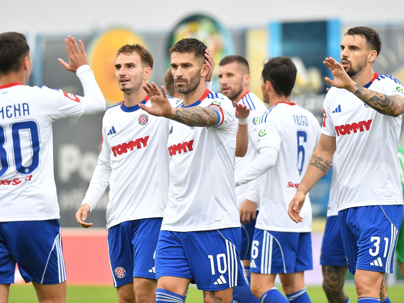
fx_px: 3711
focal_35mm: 318
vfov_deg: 4.7
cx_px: 174
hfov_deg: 6.2
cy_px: 151
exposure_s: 1/1250
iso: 1600
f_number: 4
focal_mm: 280
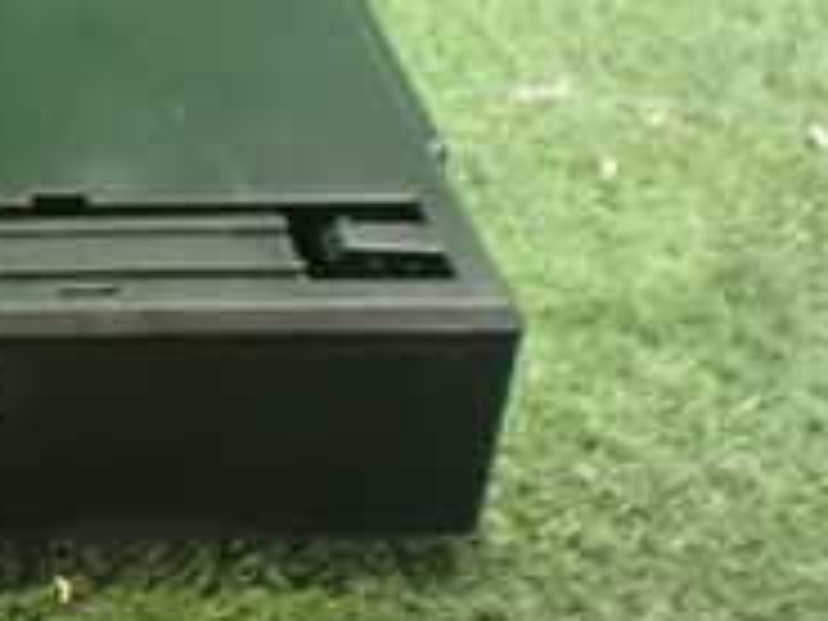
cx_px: -482
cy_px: 148
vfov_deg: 15.0
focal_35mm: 98
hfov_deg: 17.6
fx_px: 2344
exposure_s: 1/30
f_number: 2.3
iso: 1600
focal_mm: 5.4
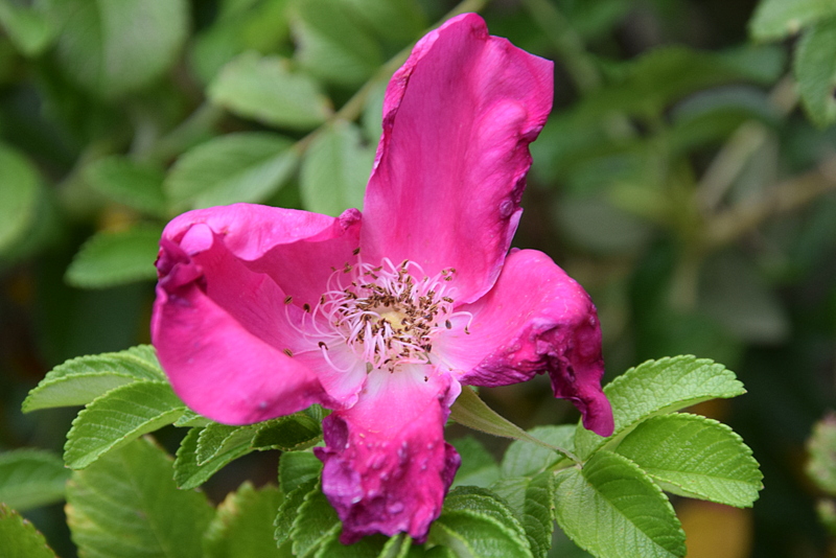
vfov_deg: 12.2
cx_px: 418
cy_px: 279
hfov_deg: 18.2
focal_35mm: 112
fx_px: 2613
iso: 400
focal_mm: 75
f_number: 7.1
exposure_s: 1/125
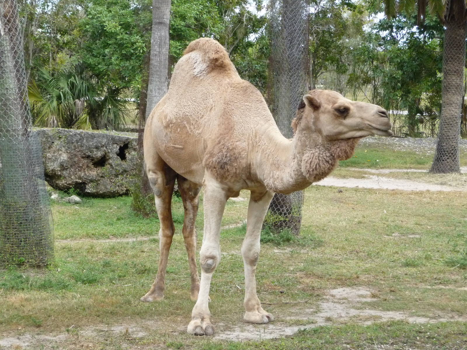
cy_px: 175
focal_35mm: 89
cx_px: 234
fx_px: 1201
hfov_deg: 22.0
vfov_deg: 16.6
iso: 400
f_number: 4.7
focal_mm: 15.2
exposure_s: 1/320
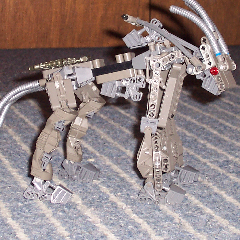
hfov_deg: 13.4
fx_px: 1020
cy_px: 76
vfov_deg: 13.4
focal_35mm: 130
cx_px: 105
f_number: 4
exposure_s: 1/90
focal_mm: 10.8
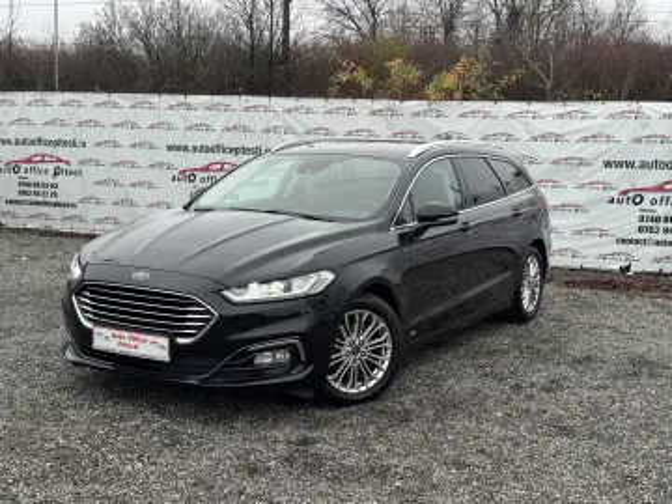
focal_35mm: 48
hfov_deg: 39.7
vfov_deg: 30.3
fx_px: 932
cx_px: 336
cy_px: 252
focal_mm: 6.76
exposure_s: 1/783
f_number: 1.78
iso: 64
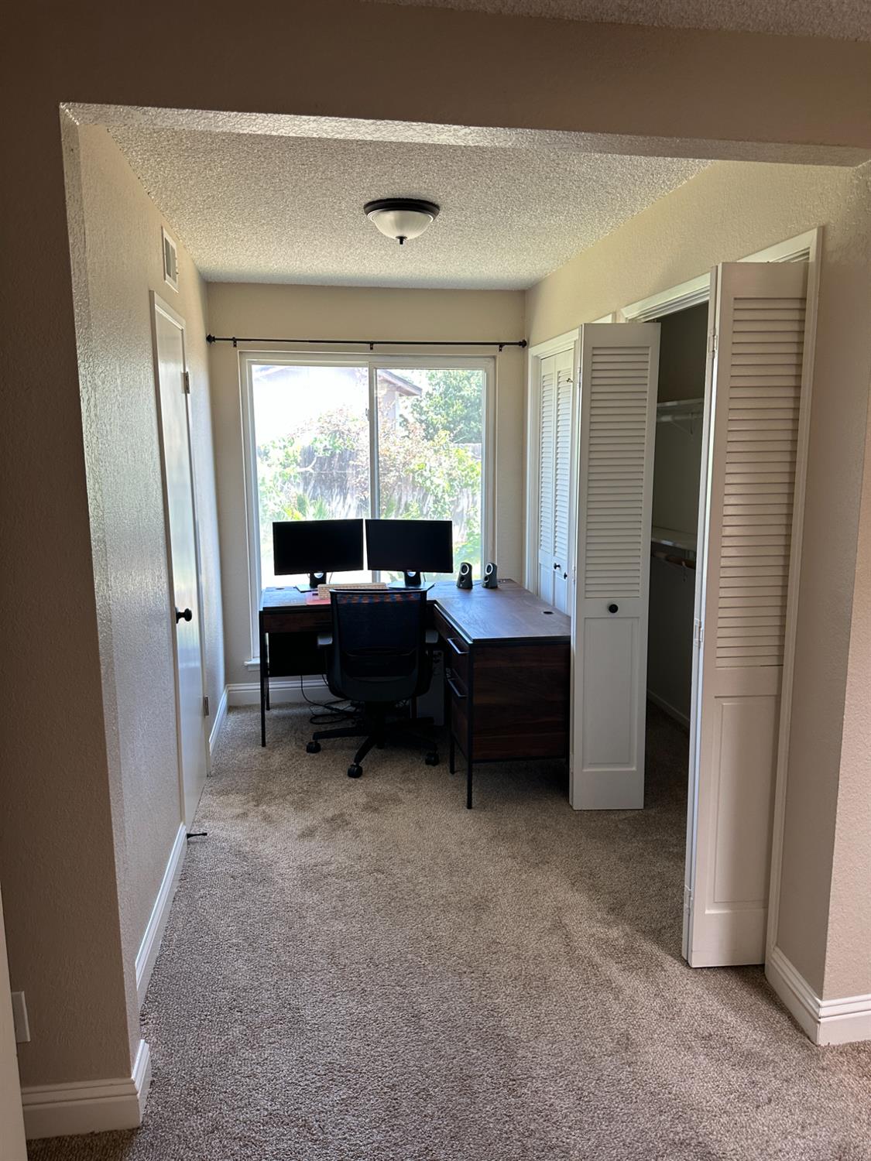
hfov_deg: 56.8
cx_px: 436
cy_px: 580
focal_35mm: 24
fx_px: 805
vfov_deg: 71.6
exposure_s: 1/120
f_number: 1.78
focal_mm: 6.86
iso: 160
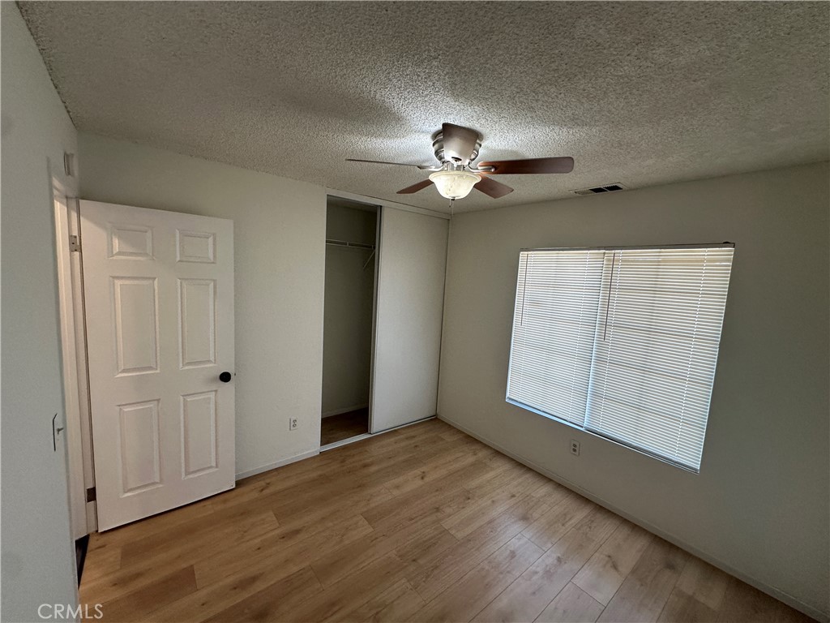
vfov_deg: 85.7
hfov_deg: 102.1
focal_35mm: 14
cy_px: 312
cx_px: 415
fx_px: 336
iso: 160
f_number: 2.2
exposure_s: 1/120
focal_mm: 2.22
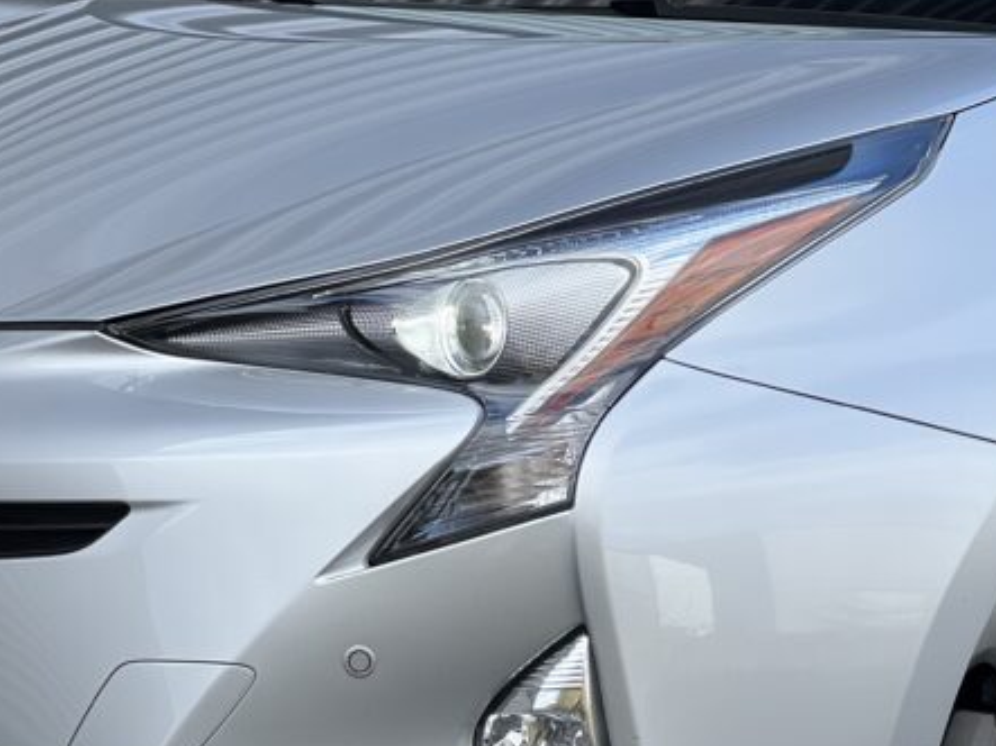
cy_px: 546
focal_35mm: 139
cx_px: 740
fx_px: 3998
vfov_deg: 10.6
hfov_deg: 14.1
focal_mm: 9
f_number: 2.8
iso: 25
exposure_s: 1/290
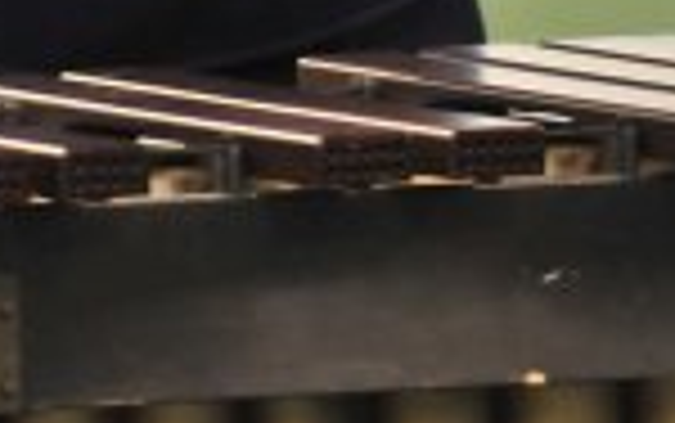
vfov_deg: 1.1
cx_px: 74
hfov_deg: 1.7
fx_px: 22534
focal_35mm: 1224
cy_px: -657
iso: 800
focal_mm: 200
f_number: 2.8
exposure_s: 1/320
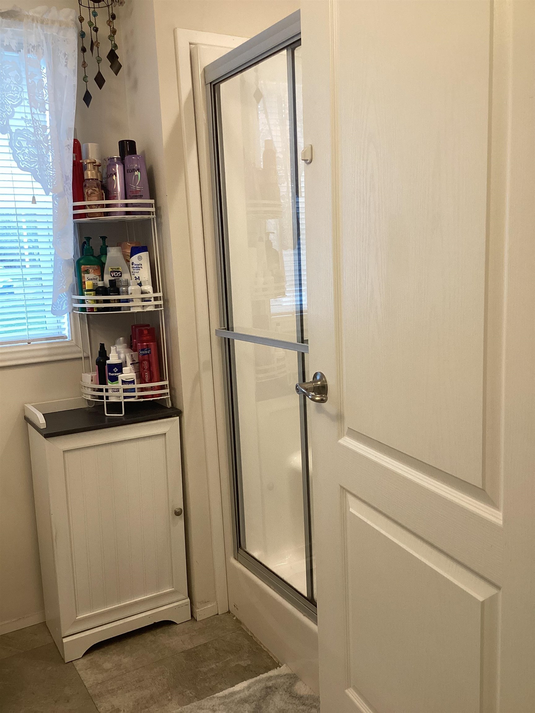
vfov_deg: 58.4
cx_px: 268
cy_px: 356
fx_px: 639
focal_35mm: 31
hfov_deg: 45.4
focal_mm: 3.3
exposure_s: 1/60
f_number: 2.4
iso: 100
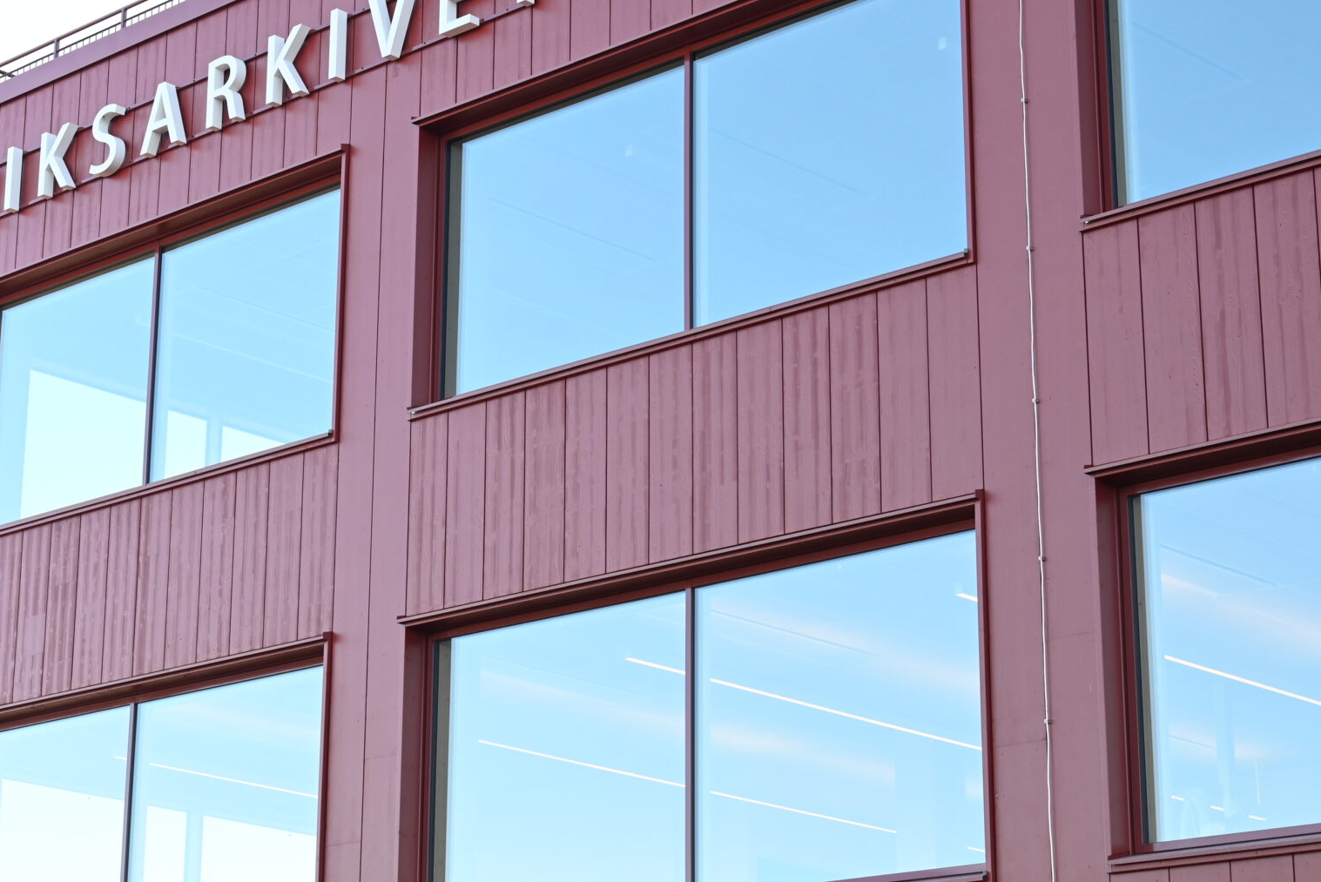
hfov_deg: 24.9
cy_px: 323
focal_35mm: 81
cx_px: 394
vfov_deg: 16.8
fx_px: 2974
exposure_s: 1/125
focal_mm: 48
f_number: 8
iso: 400
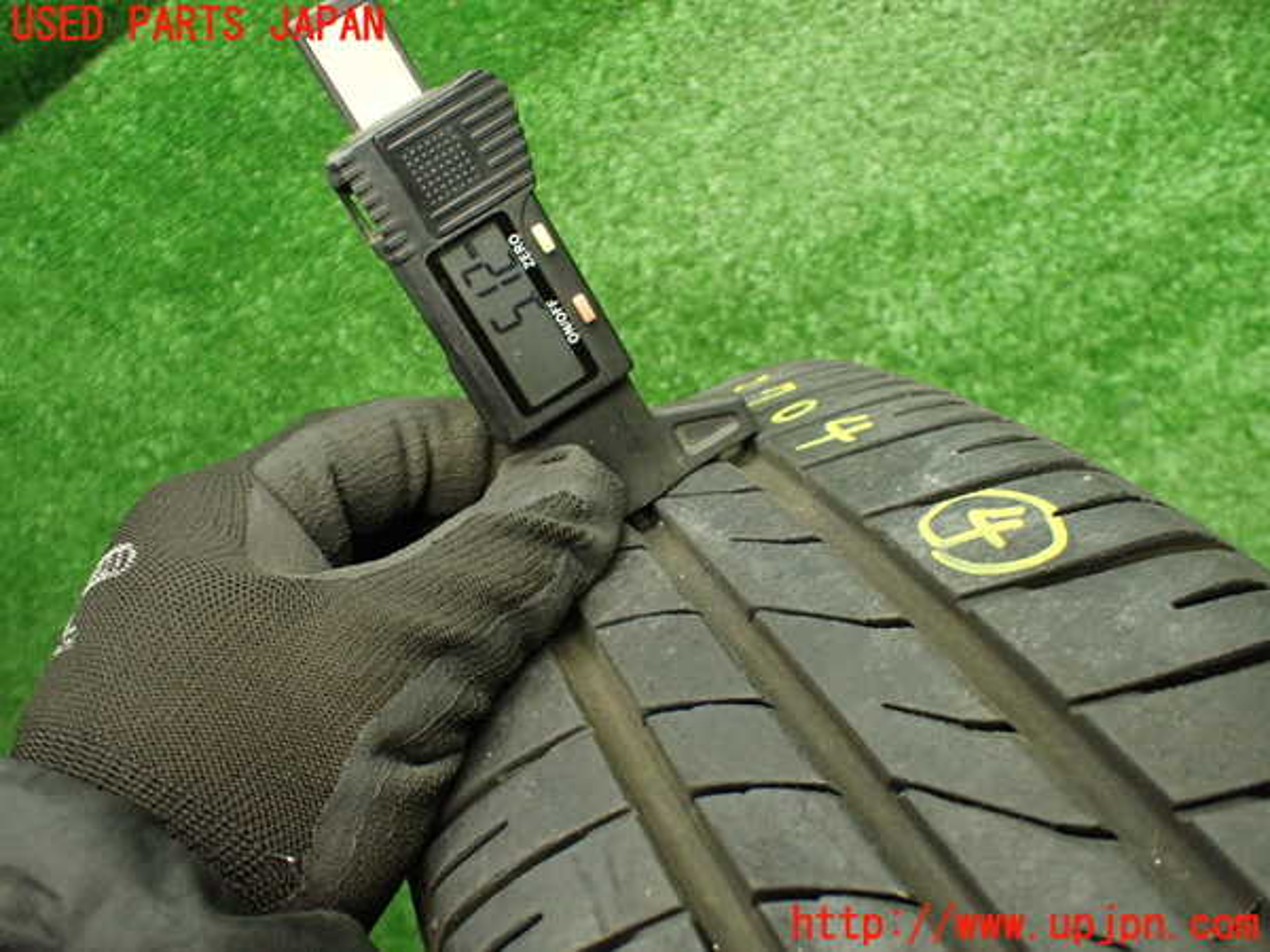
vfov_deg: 46.8
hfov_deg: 60.0
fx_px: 1101
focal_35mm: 30
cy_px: 476
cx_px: 635
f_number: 2.3
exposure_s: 1/125
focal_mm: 5.4
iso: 800
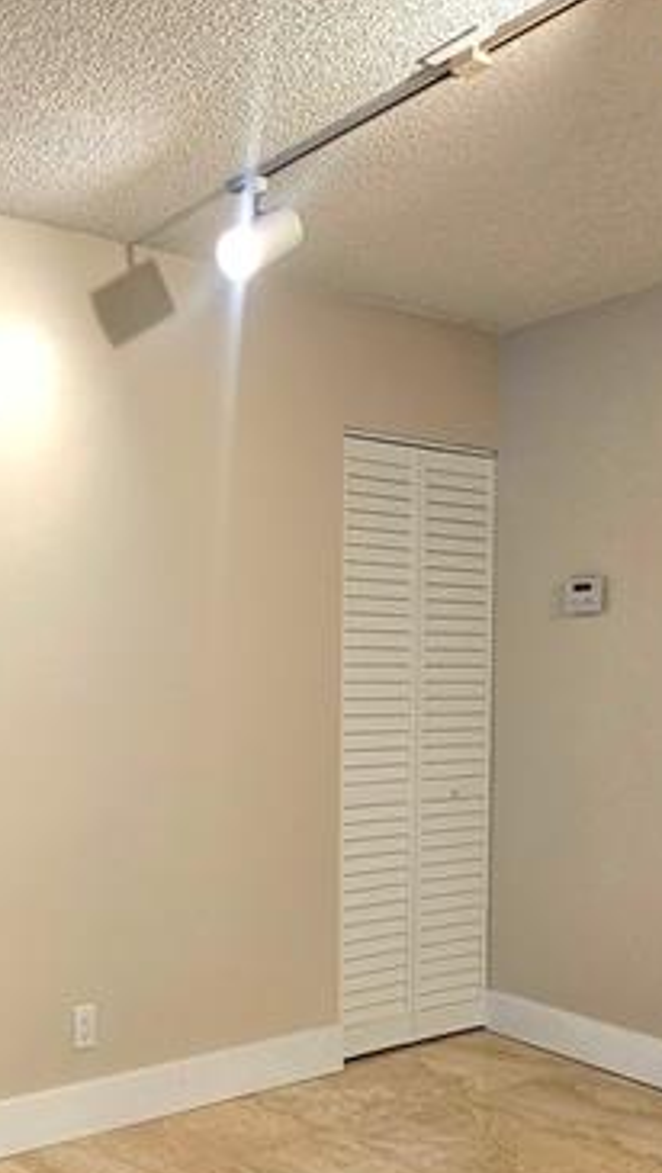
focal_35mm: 31
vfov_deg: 62.1
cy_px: 691
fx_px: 965
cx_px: -67
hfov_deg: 33.1
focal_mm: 2.2
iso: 160
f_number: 2.2
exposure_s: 1/60.2
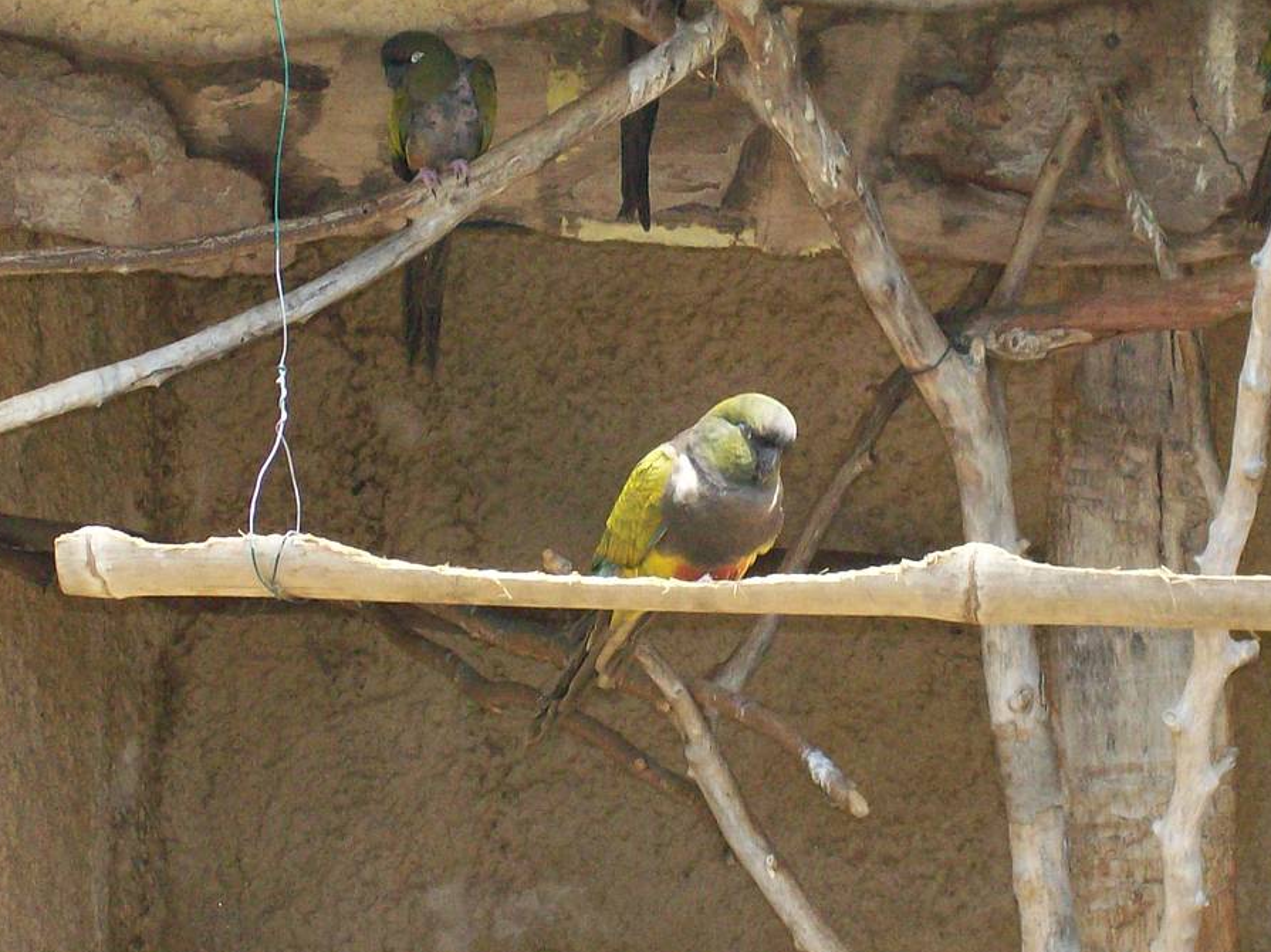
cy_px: 347
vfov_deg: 7.7
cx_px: 831
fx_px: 7082
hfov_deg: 10.2
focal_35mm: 193
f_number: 4.8
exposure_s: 1/125
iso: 140
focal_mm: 18
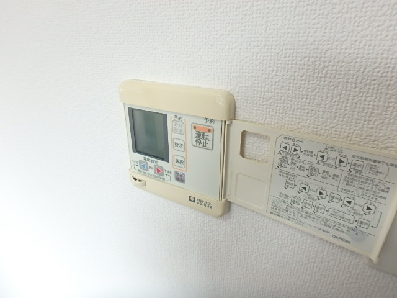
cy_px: 149
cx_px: 198
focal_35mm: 21
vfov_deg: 63.4
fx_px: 241
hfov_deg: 79.0
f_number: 3.5
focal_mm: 3.7
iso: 200
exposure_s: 1/50
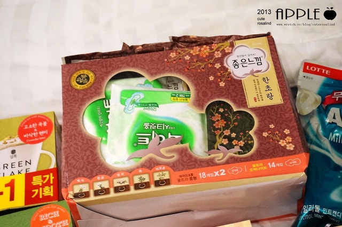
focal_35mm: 74
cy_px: 114
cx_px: 171
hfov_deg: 27.6
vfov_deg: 18.5
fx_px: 697
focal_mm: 49
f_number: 6.3
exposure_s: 1/40
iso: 3200
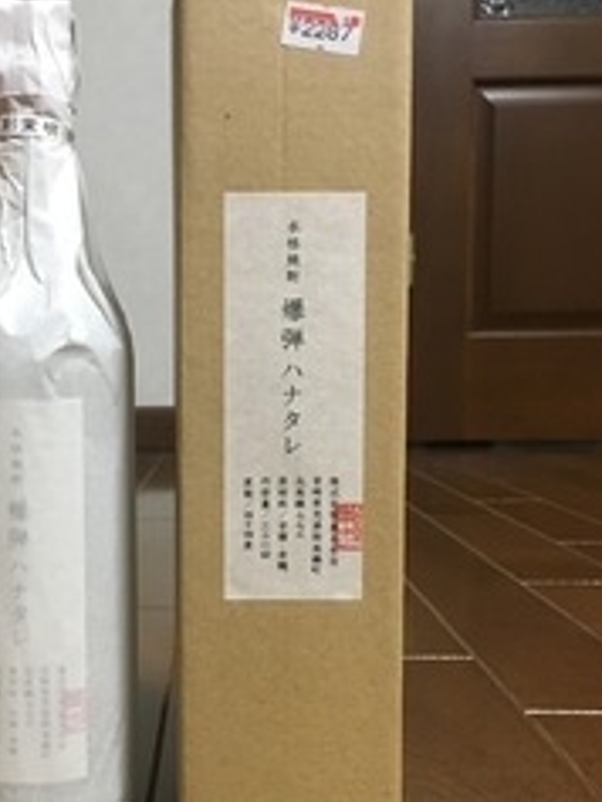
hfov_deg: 32.5
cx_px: 186
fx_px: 1019
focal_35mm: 44
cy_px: 474
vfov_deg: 42.8
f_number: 2.2
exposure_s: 1/24
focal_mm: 4.15
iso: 200
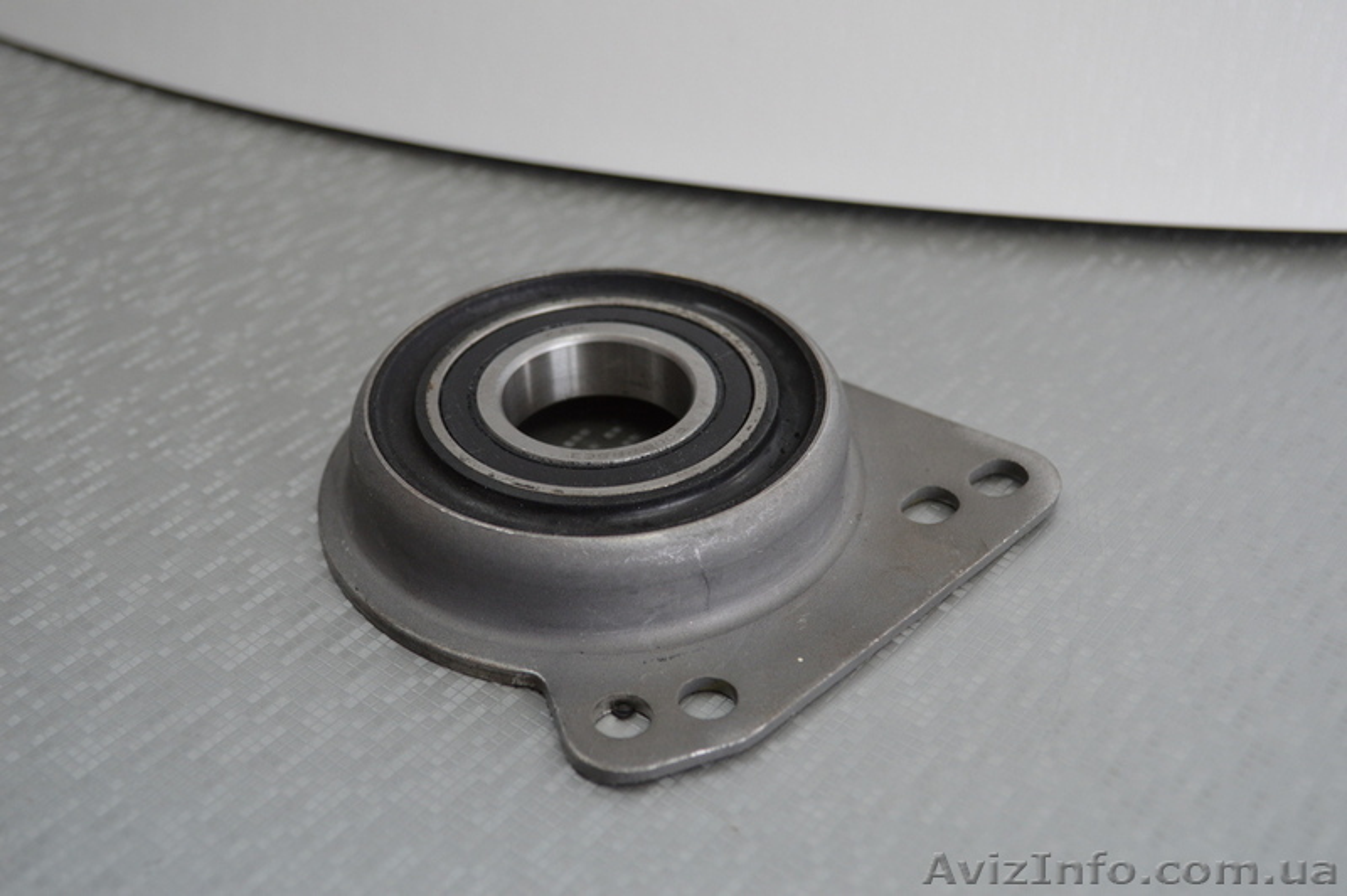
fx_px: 1682
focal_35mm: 45
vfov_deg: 29.8
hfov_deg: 43.6
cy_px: 448
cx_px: 674
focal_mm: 30
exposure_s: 1/60
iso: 450
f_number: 4.5
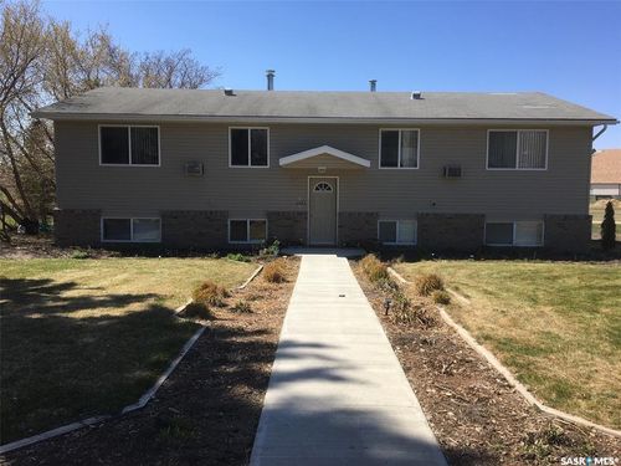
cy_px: 233
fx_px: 520
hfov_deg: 61.7
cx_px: 310
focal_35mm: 29
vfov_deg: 48.2
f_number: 2.2
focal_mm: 4.15
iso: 25
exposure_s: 1/1399
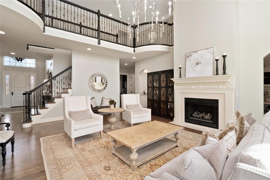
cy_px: 90
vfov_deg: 73.7
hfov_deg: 96.7
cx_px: 135
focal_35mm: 16
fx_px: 120
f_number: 7.1
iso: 400
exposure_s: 1/10
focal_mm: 8
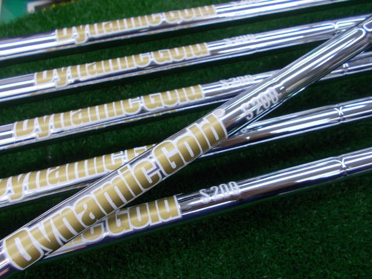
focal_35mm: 26
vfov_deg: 53.1
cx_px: 186
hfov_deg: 67.3
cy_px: 140
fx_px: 279
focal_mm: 4.6
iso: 100
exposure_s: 1/25
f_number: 3.2
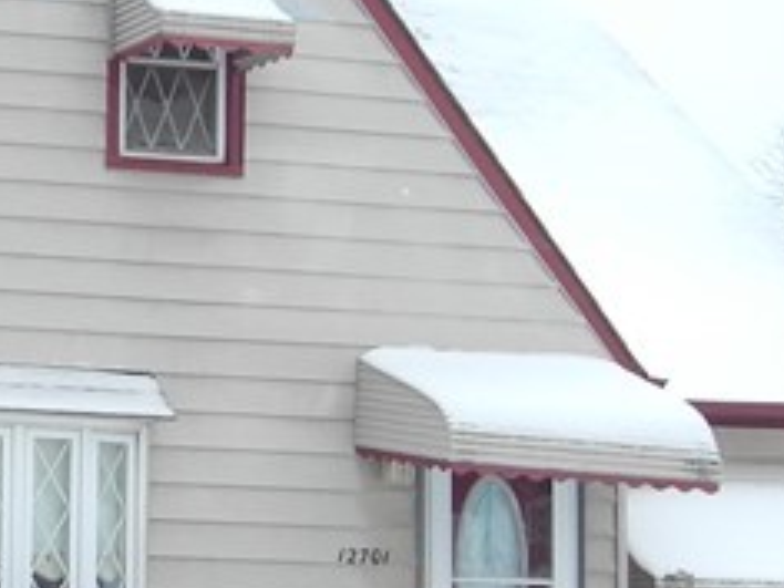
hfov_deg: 11.4
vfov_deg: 9.0
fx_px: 3737
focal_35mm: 165
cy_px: 498
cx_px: -442
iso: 180
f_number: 3.4
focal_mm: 6.8
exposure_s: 1/30
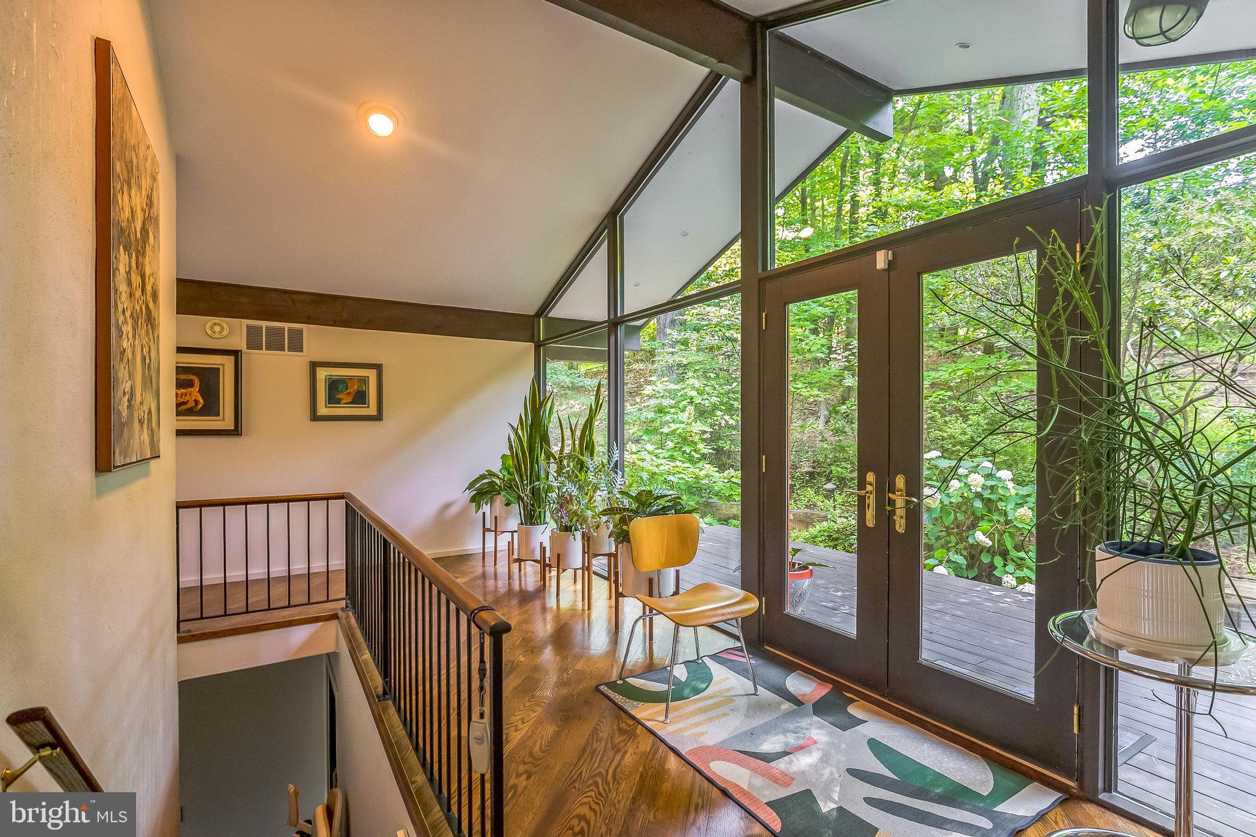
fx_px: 558
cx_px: 628
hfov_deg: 96.7
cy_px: 418
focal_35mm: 16
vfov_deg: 73.7
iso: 1000
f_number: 4
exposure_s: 1/60
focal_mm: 16
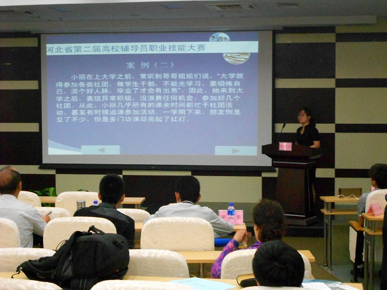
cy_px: 145
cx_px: 194
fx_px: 850
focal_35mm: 76
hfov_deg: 25.7
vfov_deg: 19.4
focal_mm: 13.5
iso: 800
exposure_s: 1/20
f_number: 5.8
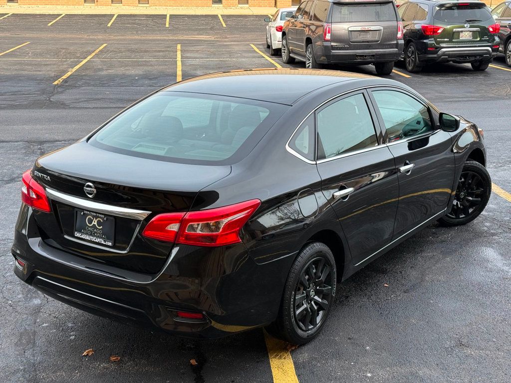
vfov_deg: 30.3
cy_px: 192
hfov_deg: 39.7
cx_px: 256
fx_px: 709
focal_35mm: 48
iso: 64
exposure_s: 1/828
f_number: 1.78
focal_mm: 6.76
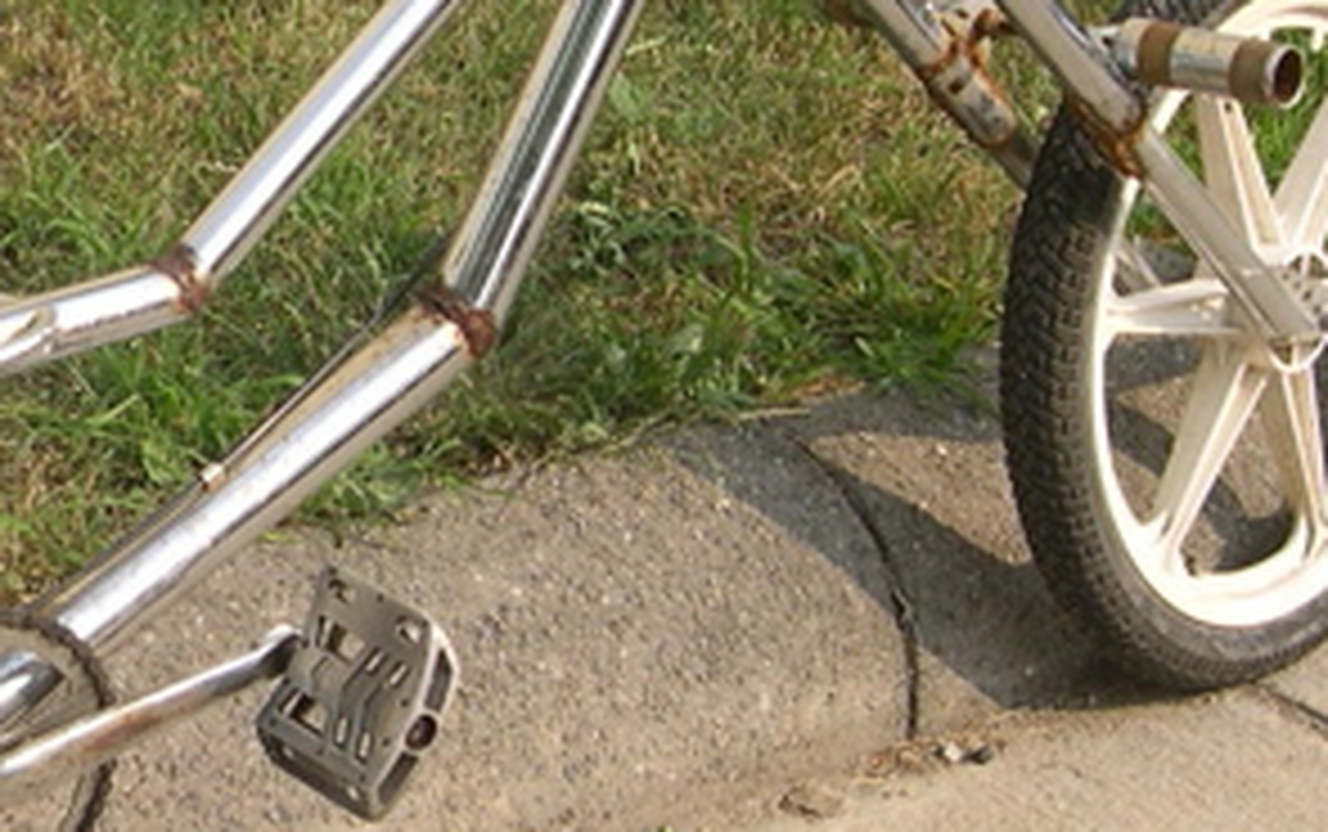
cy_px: 268
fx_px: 3949
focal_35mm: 109
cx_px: 131
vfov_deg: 12.0
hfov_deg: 18.8
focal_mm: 8
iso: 100
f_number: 7.6
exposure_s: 1/105
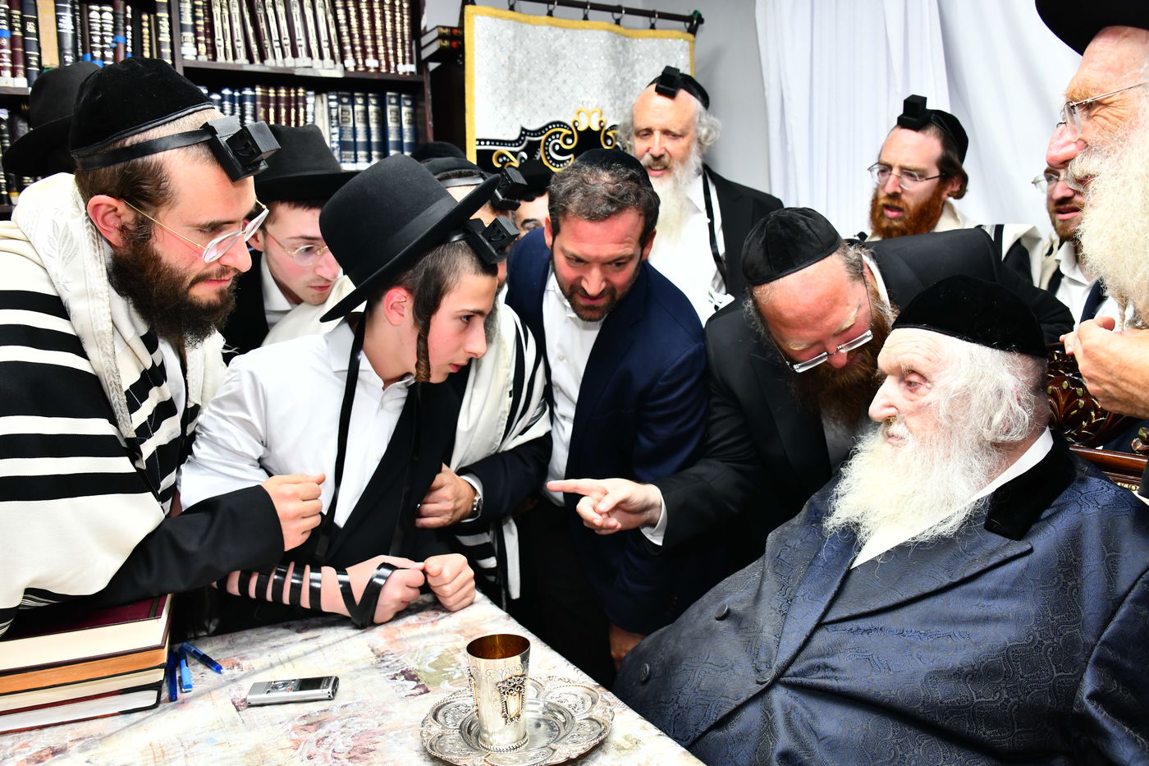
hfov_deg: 65.5
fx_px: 893
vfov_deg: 46.4
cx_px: 574
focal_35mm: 28
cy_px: 383
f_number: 5.6
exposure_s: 1/125
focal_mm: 28
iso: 800
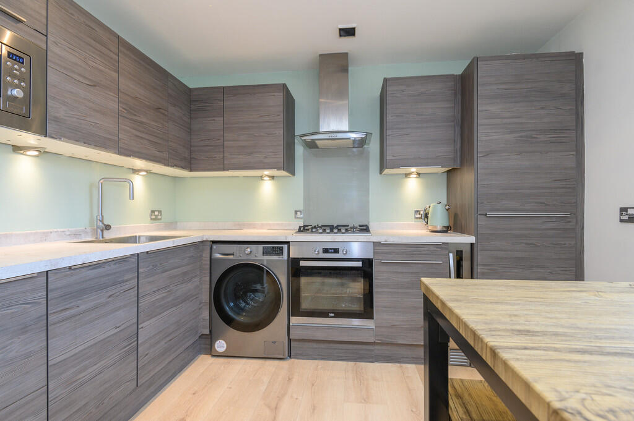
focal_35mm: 16
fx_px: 282
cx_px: 317
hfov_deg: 96.8
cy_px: 210
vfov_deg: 73.7
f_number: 8
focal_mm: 16
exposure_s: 1/8
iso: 500
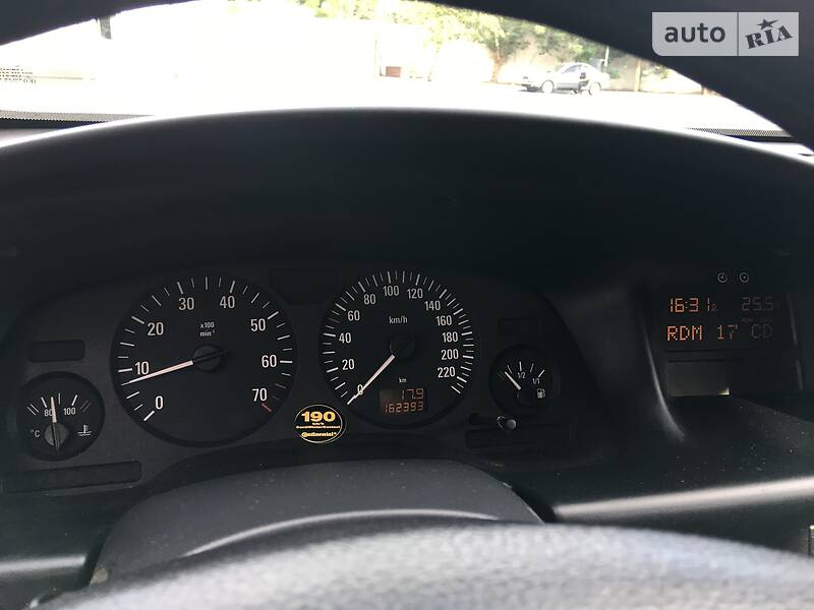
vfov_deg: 48.2
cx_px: 407
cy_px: 305
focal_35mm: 29
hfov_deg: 61.7
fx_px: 682
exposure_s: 1/33
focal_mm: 4.2
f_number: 2.2
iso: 25
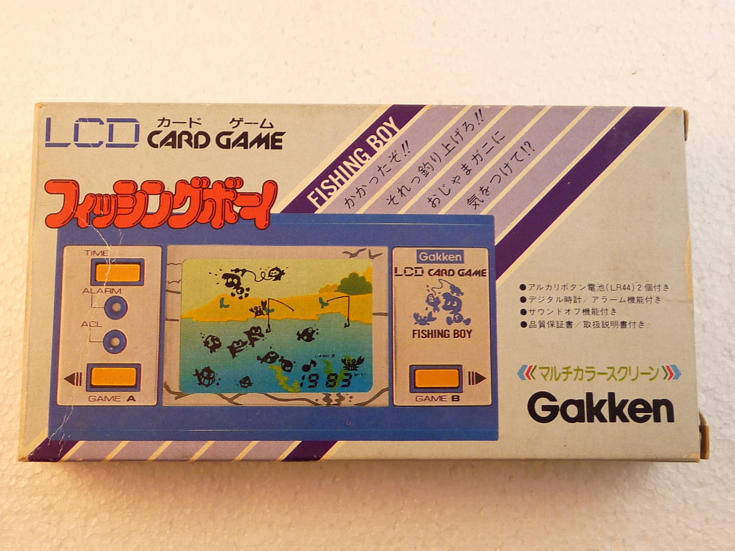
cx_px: 368
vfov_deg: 32.2
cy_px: 276
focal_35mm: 45
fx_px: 955
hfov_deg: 42.1
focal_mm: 4.8
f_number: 2.8
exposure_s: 1/30
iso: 160
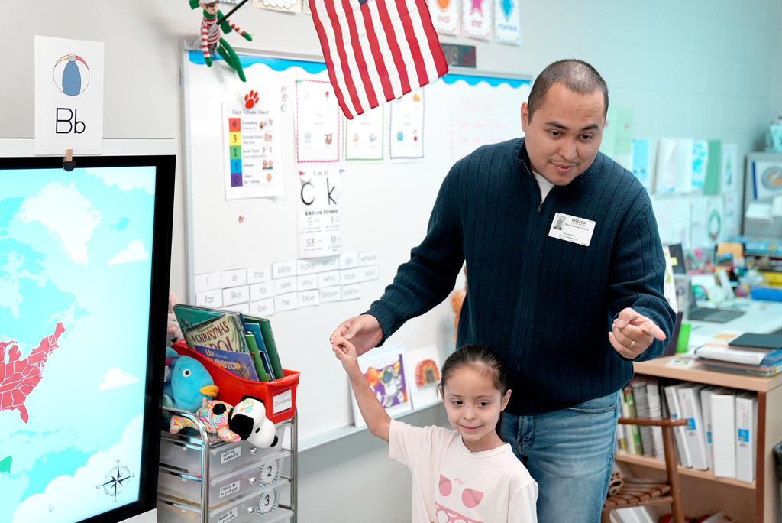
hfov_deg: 42.7
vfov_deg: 29.3
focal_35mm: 46
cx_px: 391
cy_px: 262
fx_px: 1000
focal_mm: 46
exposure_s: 1/160
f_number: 2.8
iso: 1000
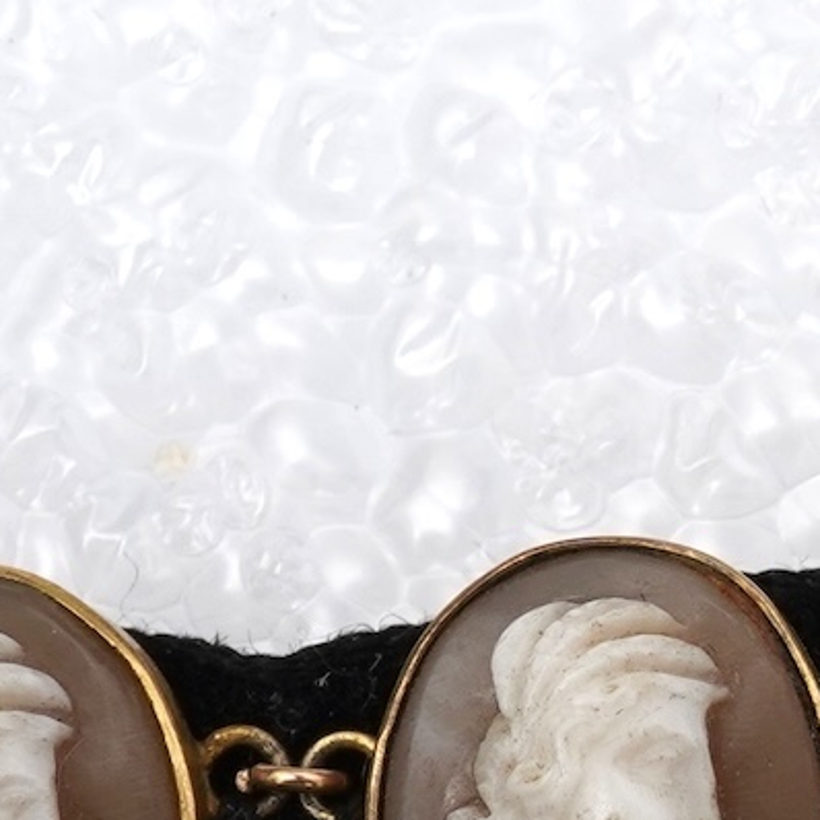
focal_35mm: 189
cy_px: 785
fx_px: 5065
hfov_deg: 8.6
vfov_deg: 9.2
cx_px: 1813
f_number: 22
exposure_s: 1/100
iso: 500
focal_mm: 30
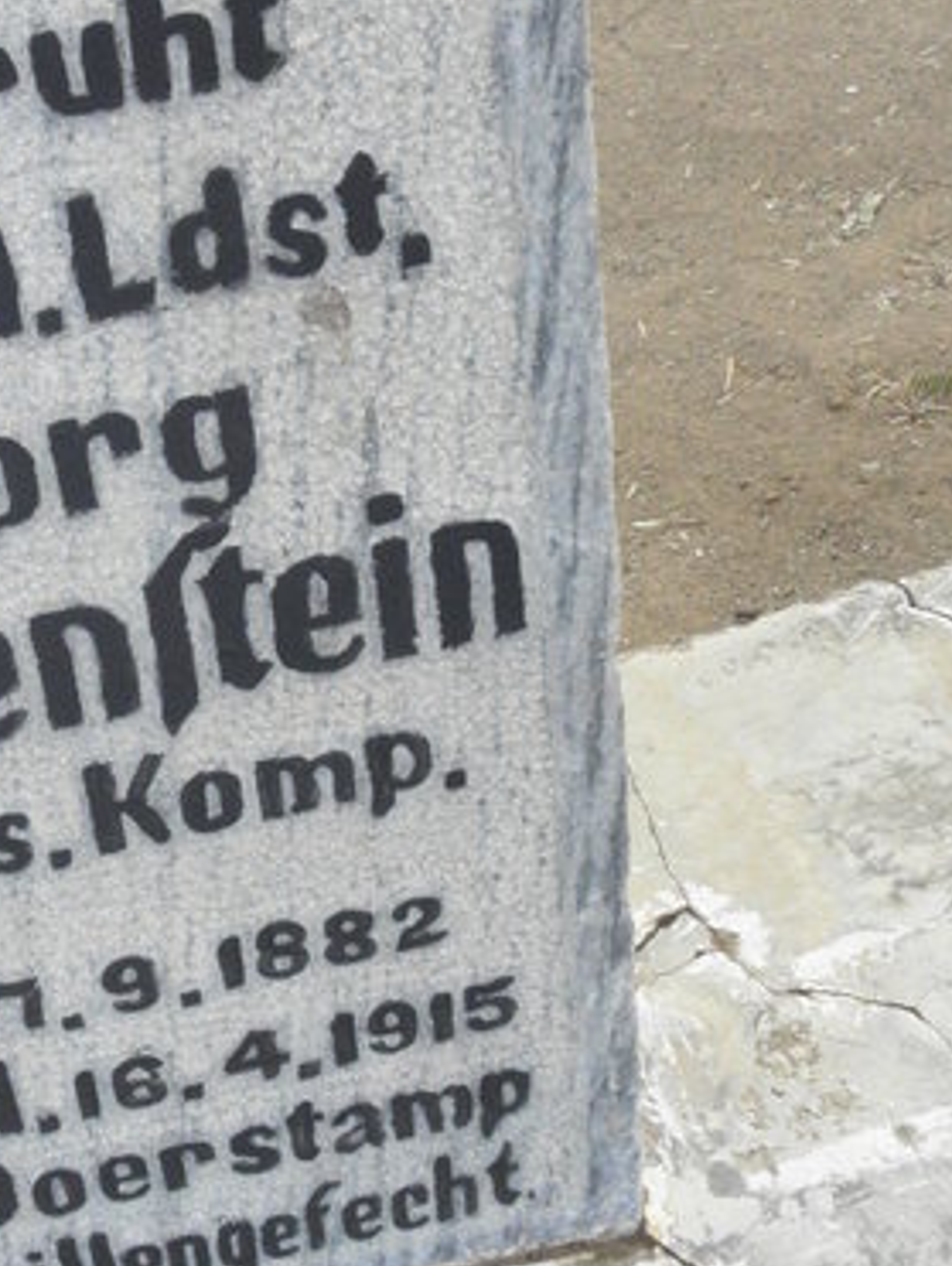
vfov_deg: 34.1
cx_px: 126
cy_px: 474
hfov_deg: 25.5
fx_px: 2050
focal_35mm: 56
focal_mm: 4.6
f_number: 6.3
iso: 200
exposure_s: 1/125
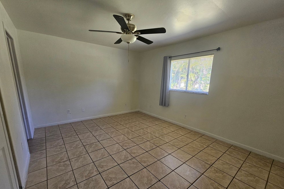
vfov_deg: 80.9
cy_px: 105
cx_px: 140
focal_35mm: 14
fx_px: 110
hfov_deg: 104.3
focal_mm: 2.2
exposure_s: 1/60
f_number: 2.2
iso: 200
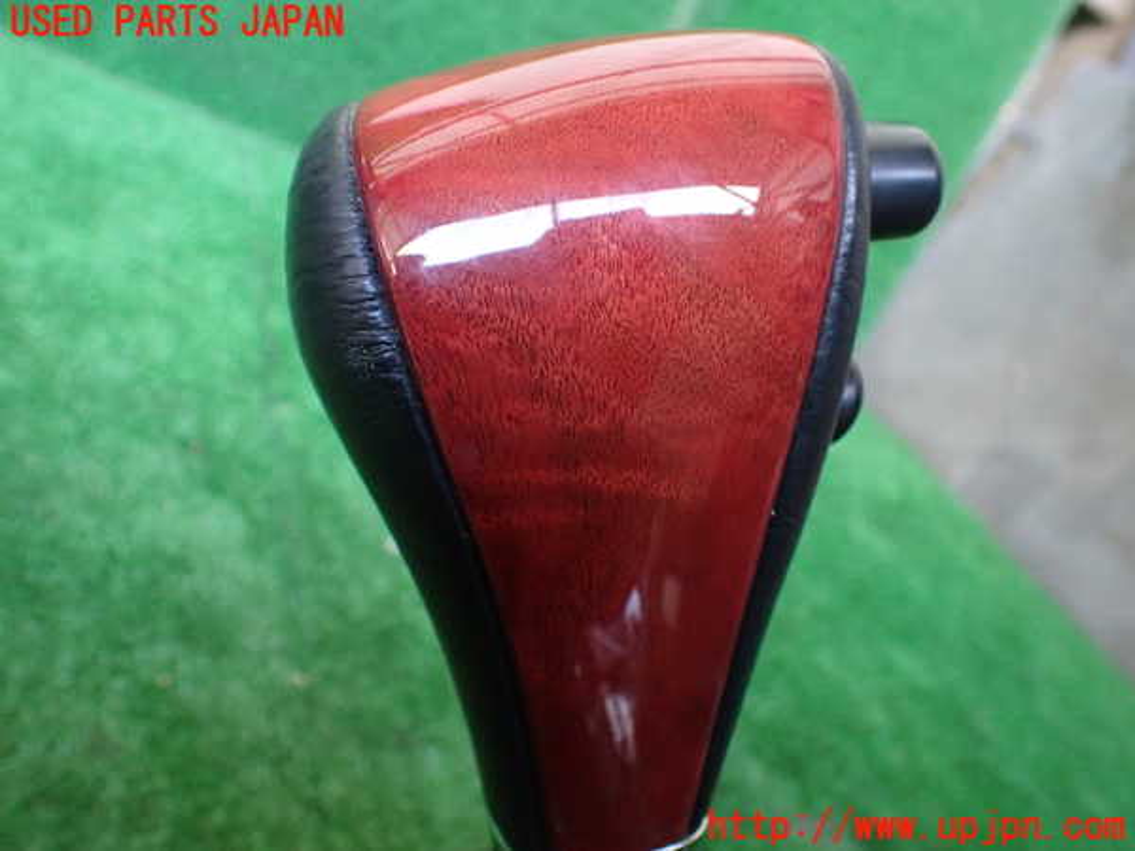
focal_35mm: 30
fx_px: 984
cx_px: 568
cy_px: 426
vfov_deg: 46.8
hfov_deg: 60.0
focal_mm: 5.4
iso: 800
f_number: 2.3
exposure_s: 1/60
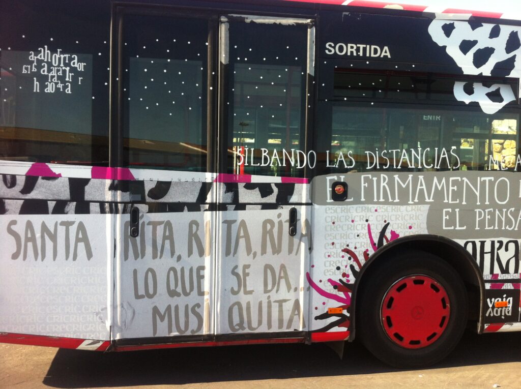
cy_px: 194
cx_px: 260
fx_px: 526
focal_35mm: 35
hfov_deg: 52.7
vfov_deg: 40.6
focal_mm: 3.85
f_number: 2.8
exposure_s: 1/444
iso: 80
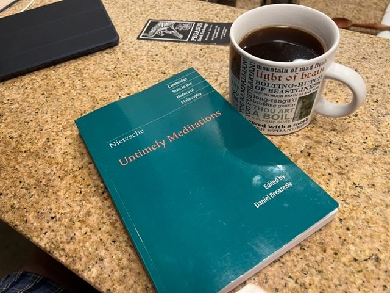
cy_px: 146
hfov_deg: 67.3
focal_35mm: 26
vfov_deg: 53.1
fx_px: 293
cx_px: 195
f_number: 1.5
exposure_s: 1/60
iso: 250
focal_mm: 5.7
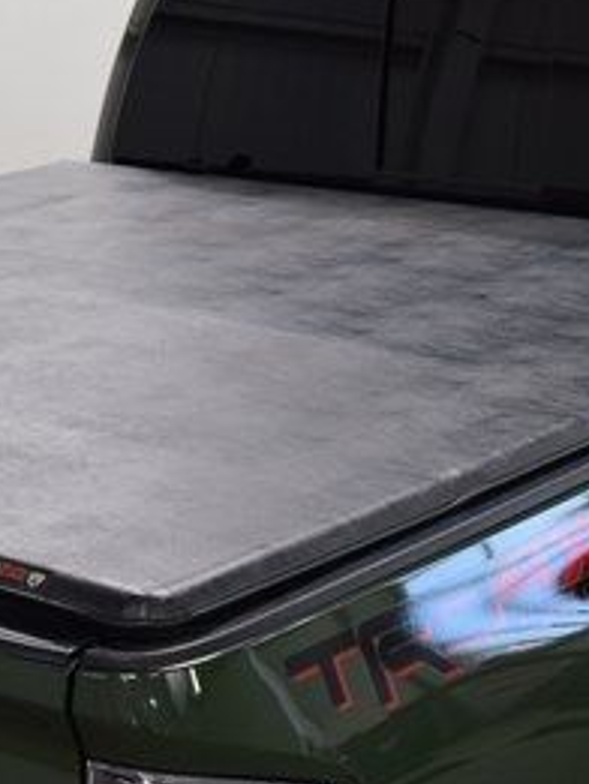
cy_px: 332
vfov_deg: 19.8
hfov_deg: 14.8
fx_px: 2244
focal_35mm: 99
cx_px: 96
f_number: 7.1
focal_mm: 28
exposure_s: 1/60
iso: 1600
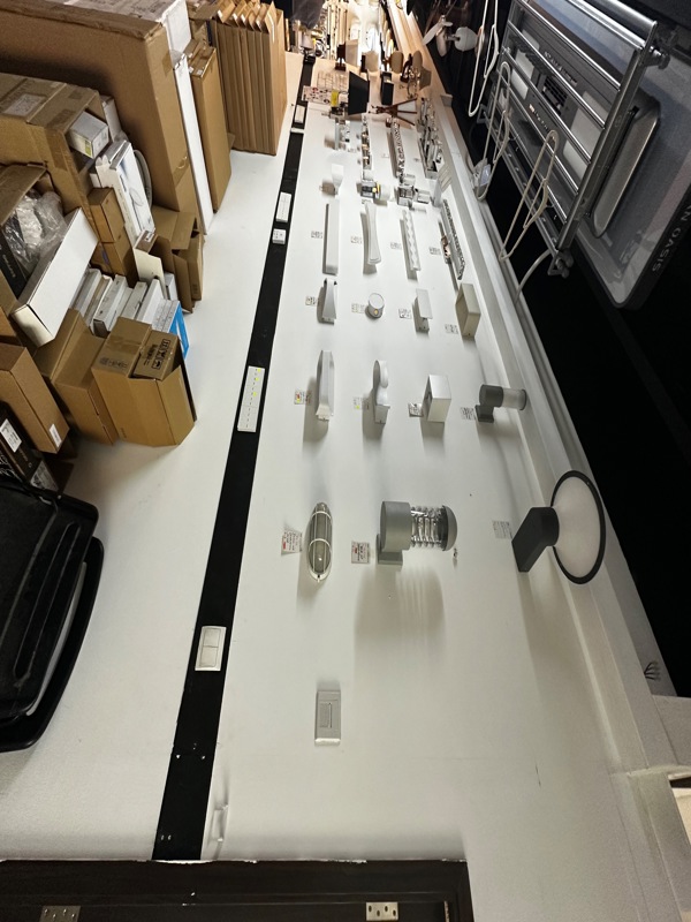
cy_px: 461
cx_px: 346
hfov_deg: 85.7
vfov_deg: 102.1
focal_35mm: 14
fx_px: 373
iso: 200
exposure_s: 1/100
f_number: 2.2
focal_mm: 2.22
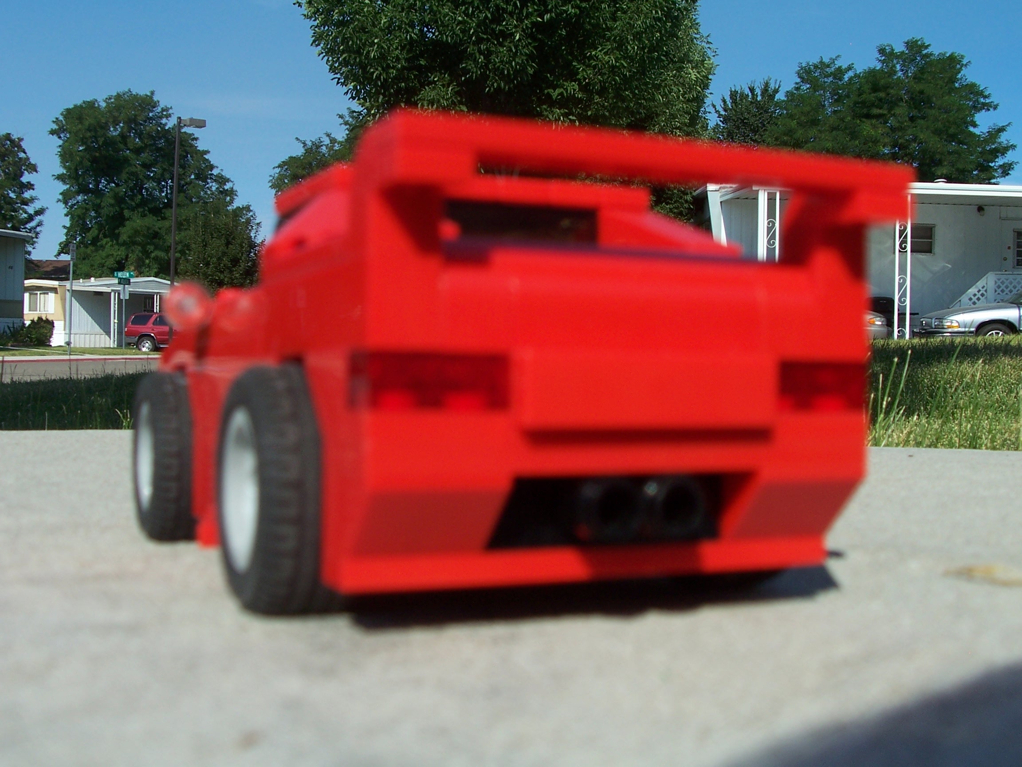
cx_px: 511
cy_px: 384
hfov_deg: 44.8
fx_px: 1240
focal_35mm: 42
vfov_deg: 34.3
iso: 80
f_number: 4
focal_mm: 7.2
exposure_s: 1/1000
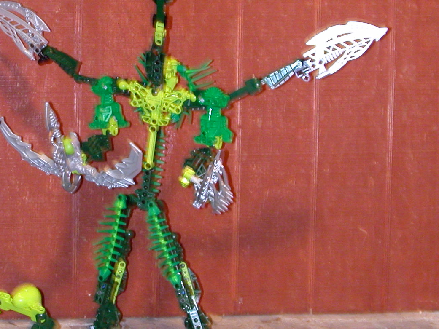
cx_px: 147
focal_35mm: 83
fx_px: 1053
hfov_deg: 23.5
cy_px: 166
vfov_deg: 17.8
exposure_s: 1
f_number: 3.2
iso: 200
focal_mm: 8.2
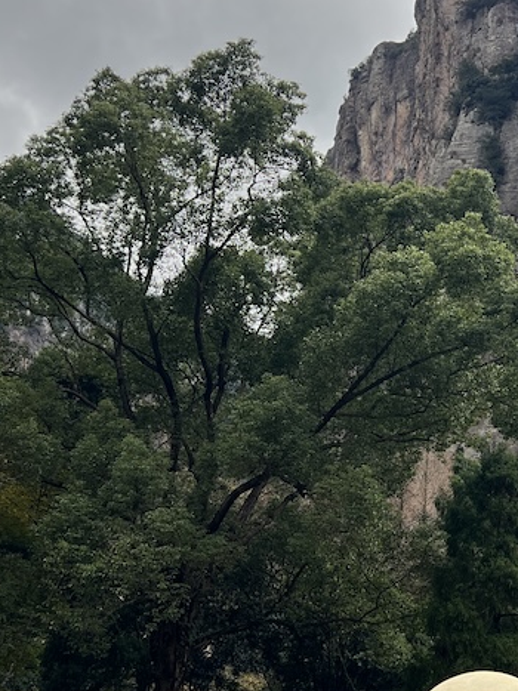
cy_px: 328
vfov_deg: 33.8
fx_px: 1138
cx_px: 496
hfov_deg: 24.7
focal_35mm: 57
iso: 50
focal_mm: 5.7
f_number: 1.5
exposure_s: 1/387
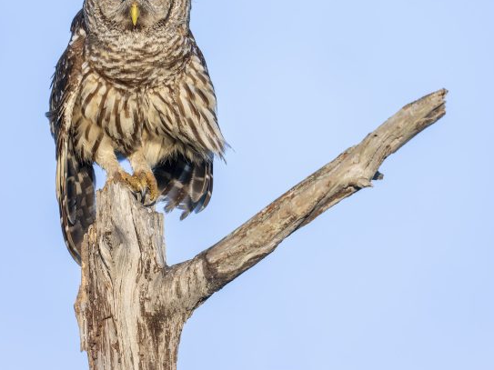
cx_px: 271
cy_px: 142
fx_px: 16964
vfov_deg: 1.3
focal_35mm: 1189
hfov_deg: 1.7
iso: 2000
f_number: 5.6
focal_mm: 840
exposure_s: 1/2500
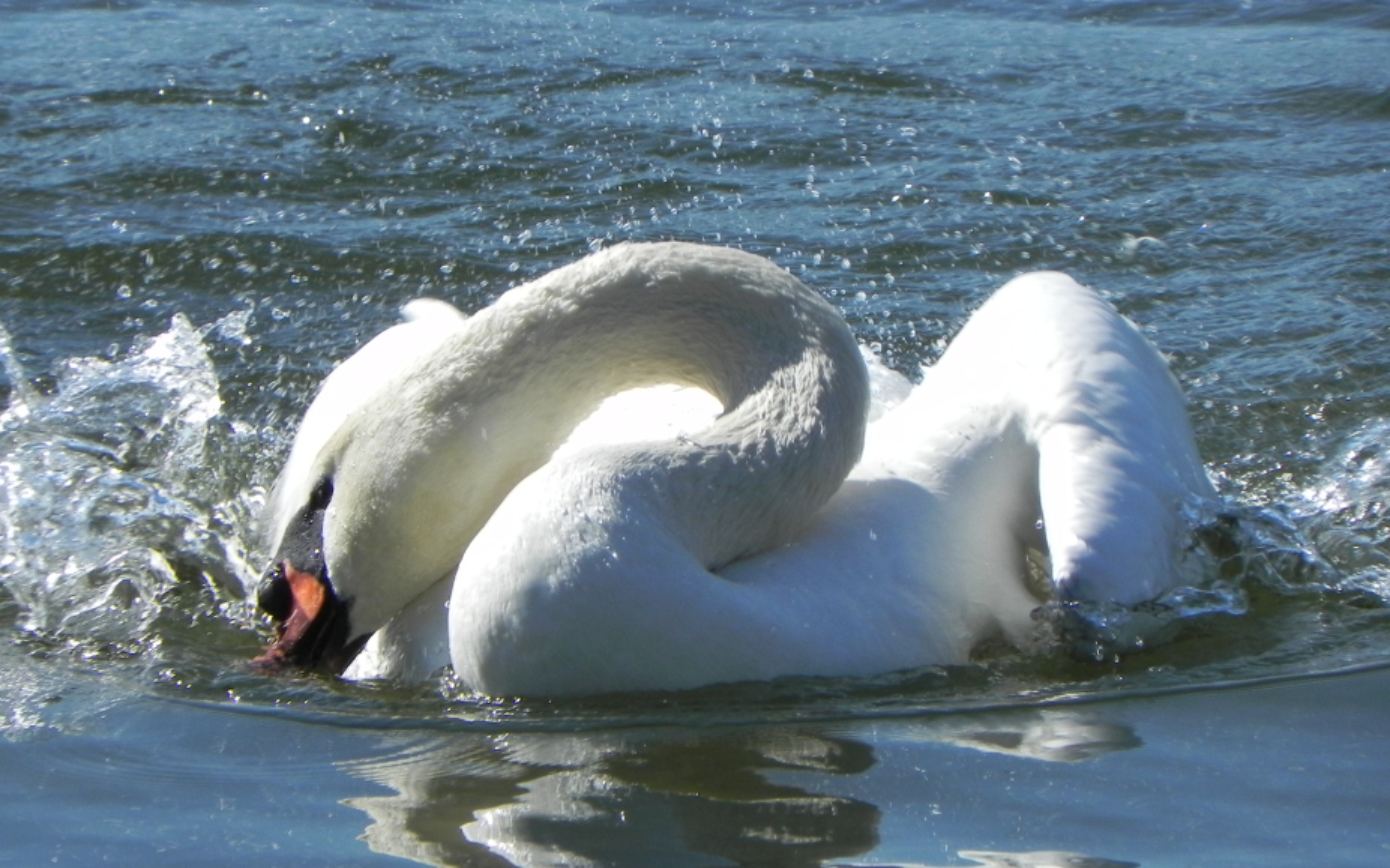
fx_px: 24425
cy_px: 454
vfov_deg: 2.0
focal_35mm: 645
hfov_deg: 3.3
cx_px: 639
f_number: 8
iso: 160
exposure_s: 1/431
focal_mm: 97.8
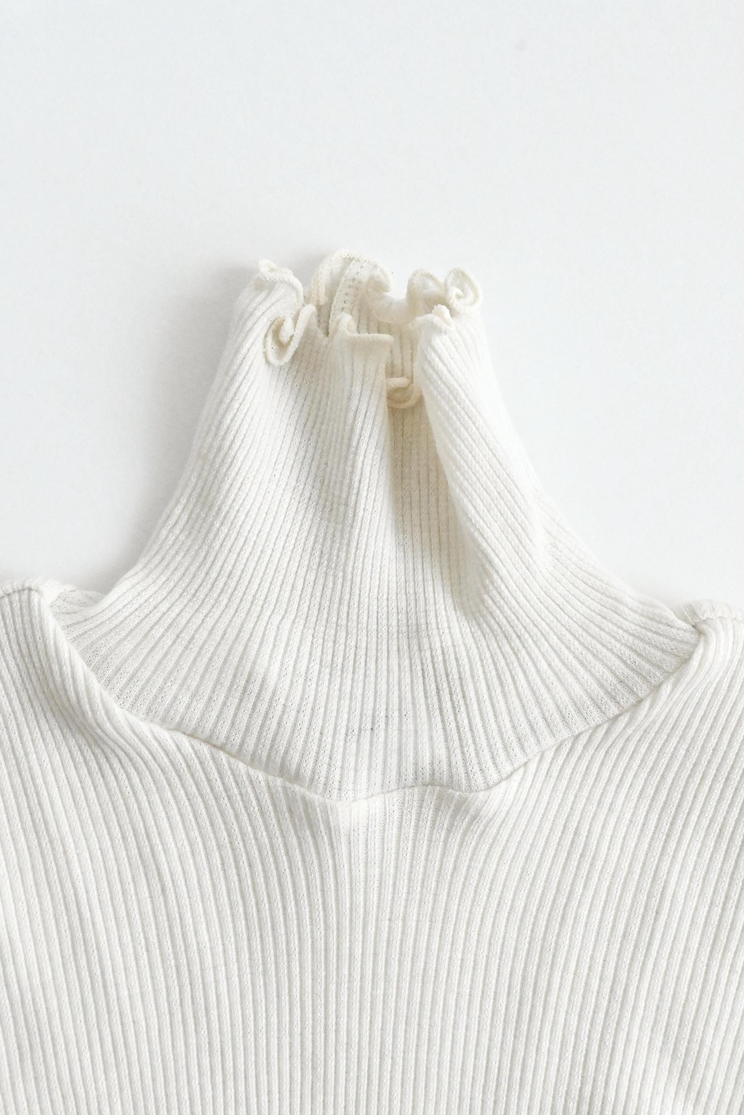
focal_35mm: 42
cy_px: 558
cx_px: 372
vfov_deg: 46.4
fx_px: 1302
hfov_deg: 31.9
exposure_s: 1/800
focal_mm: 28
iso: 10000
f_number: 11
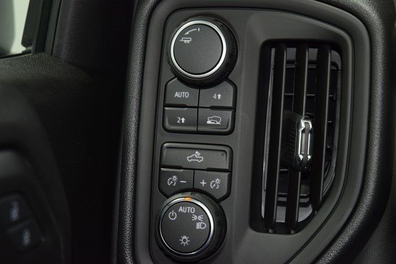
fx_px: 825
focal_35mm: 75
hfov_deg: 27.0
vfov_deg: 18.2
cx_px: 198
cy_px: 132
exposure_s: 1/25
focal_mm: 50
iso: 1000
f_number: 4.5
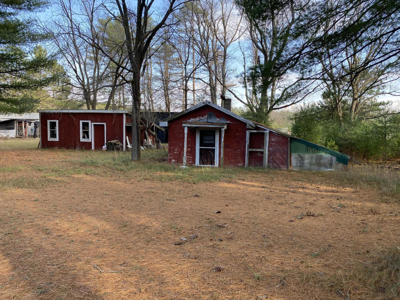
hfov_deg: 67.3
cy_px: 150
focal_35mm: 26
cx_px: 200
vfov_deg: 53.1
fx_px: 300
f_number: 1.8
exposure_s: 1/235
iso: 32
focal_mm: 4.25
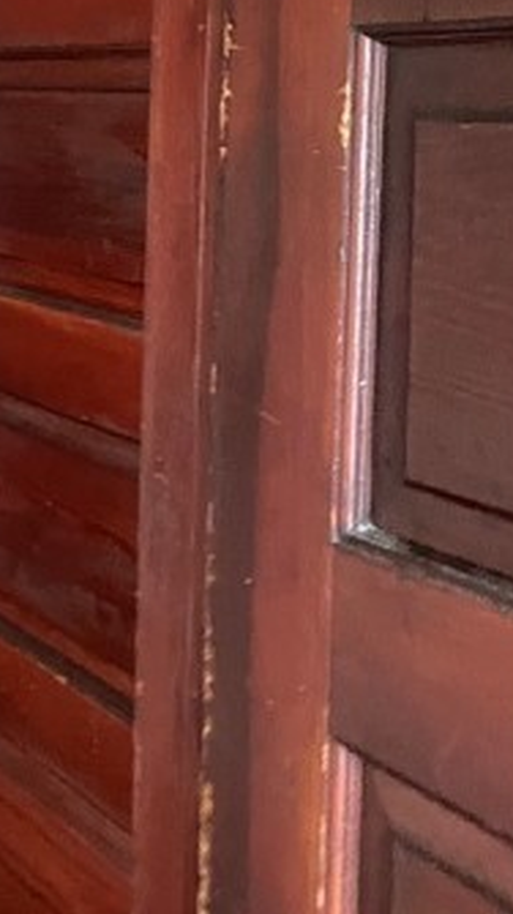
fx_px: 1575
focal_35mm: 65
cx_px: -243
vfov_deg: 31.5
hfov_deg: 16.9
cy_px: 175
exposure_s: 1/30
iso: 640
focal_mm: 4.2
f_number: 1.6
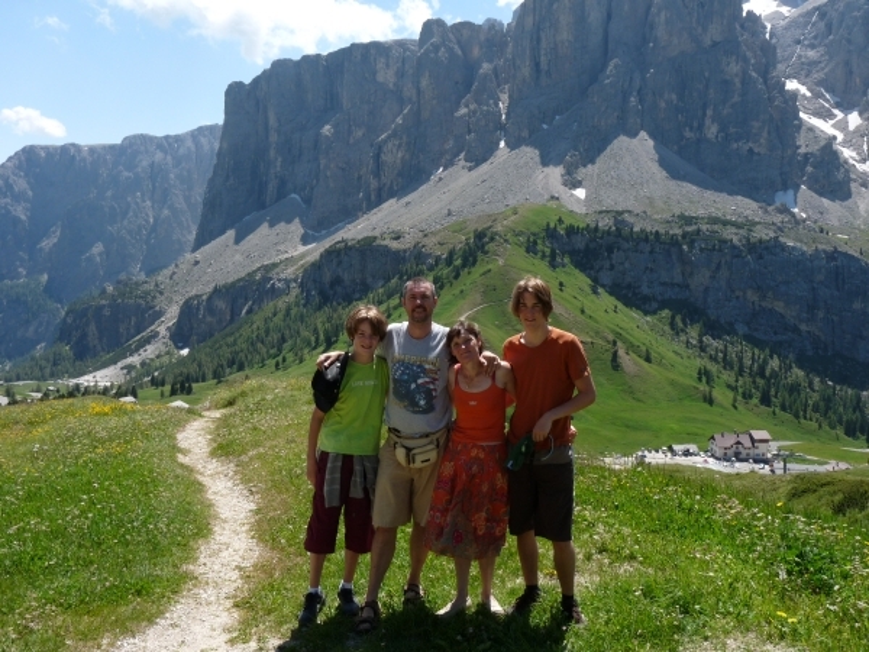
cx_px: 434
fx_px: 904
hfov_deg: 51.4
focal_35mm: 36
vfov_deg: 39.7
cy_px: 326
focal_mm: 6.4
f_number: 5.6
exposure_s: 1/400
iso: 100
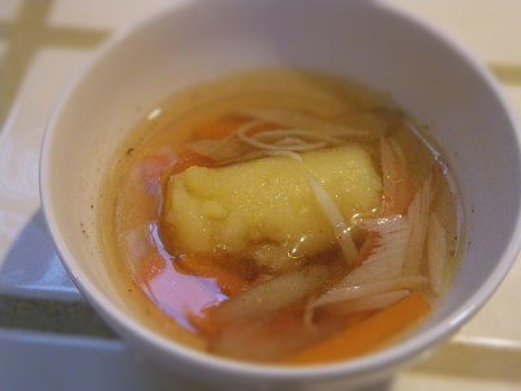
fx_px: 632
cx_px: 260
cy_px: 196
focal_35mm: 42
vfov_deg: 34.3
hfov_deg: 44.8
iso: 800
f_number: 4.2
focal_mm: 7.5
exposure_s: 1/40
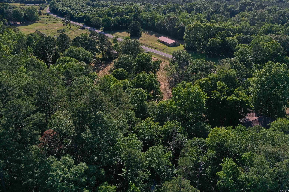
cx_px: 144
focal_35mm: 28
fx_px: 225
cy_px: 96
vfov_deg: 46.4
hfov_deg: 65.5
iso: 100
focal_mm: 10.26
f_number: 5.6
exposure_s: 1/400
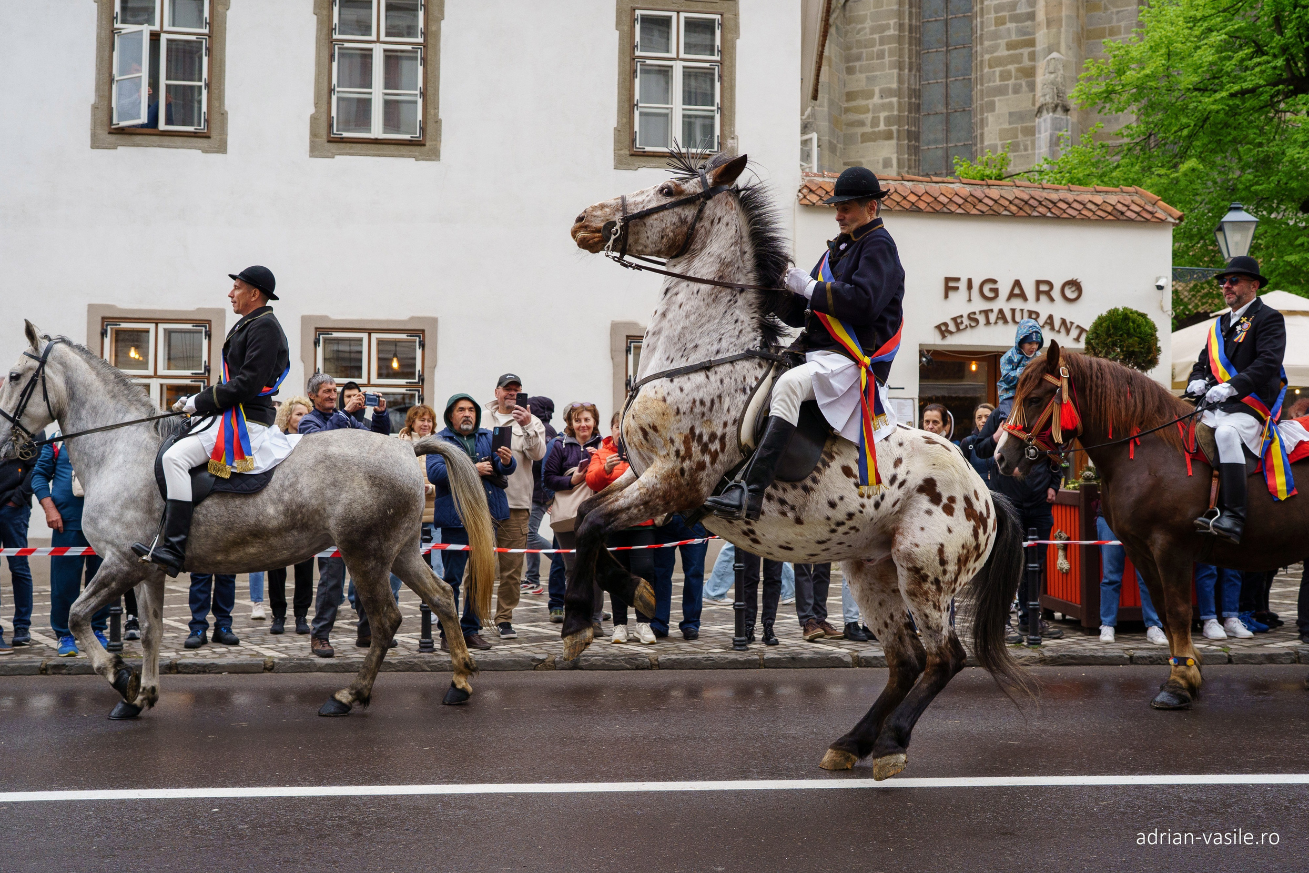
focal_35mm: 36
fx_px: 1309
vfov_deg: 36.9
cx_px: 644
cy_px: 431
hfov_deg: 53.1
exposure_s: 1/640
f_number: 4.5
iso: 800
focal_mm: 35
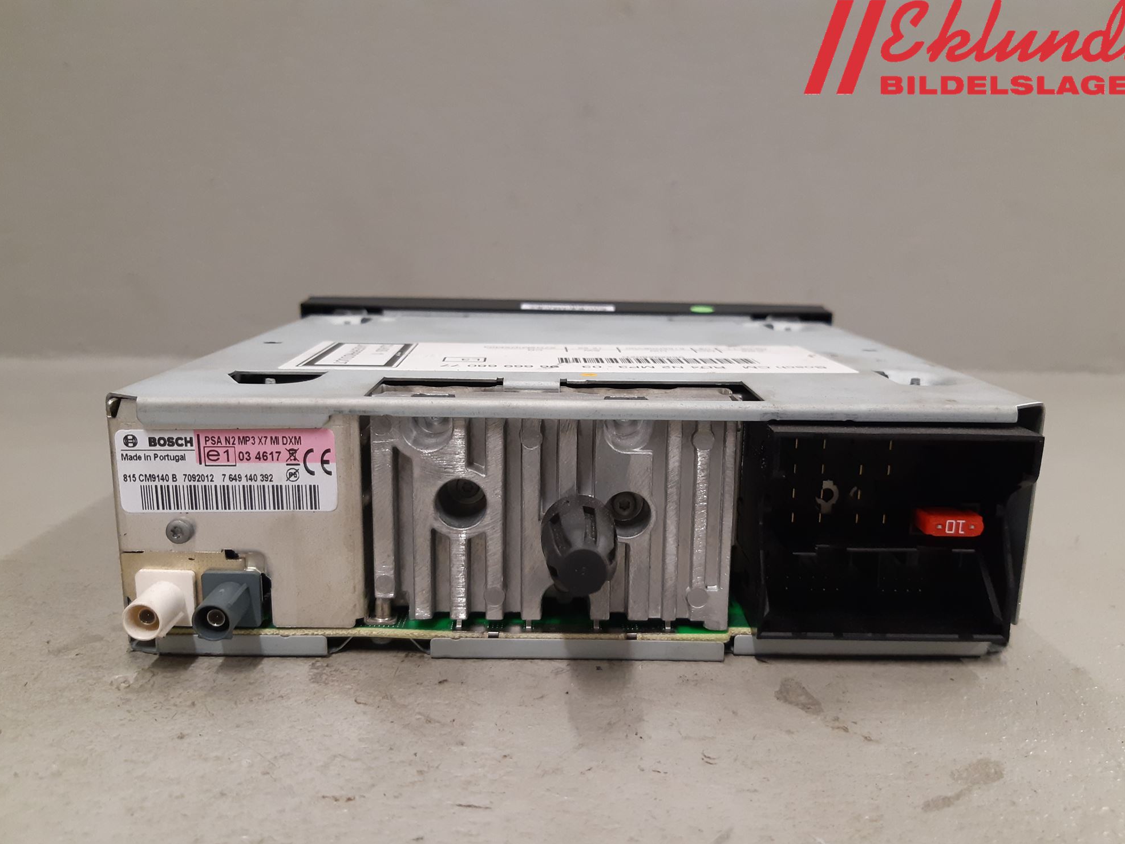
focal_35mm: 27
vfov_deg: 51.3
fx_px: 877
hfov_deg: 65.3
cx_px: 570
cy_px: 436
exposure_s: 1/50
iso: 200
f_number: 1.7
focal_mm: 3.93
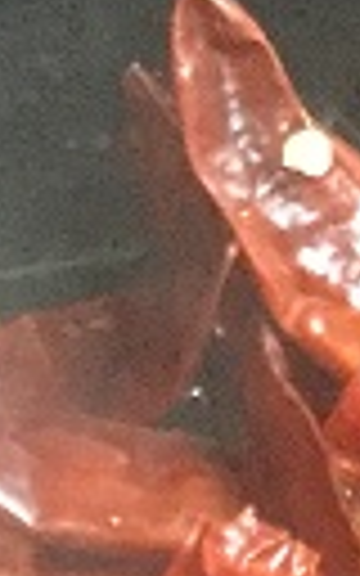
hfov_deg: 6.3
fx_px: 3281
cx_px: 338
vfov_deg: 9.3
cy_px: 1238
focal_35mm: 209
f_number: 2.4
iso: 320
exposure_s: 1/15
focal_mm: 3.3
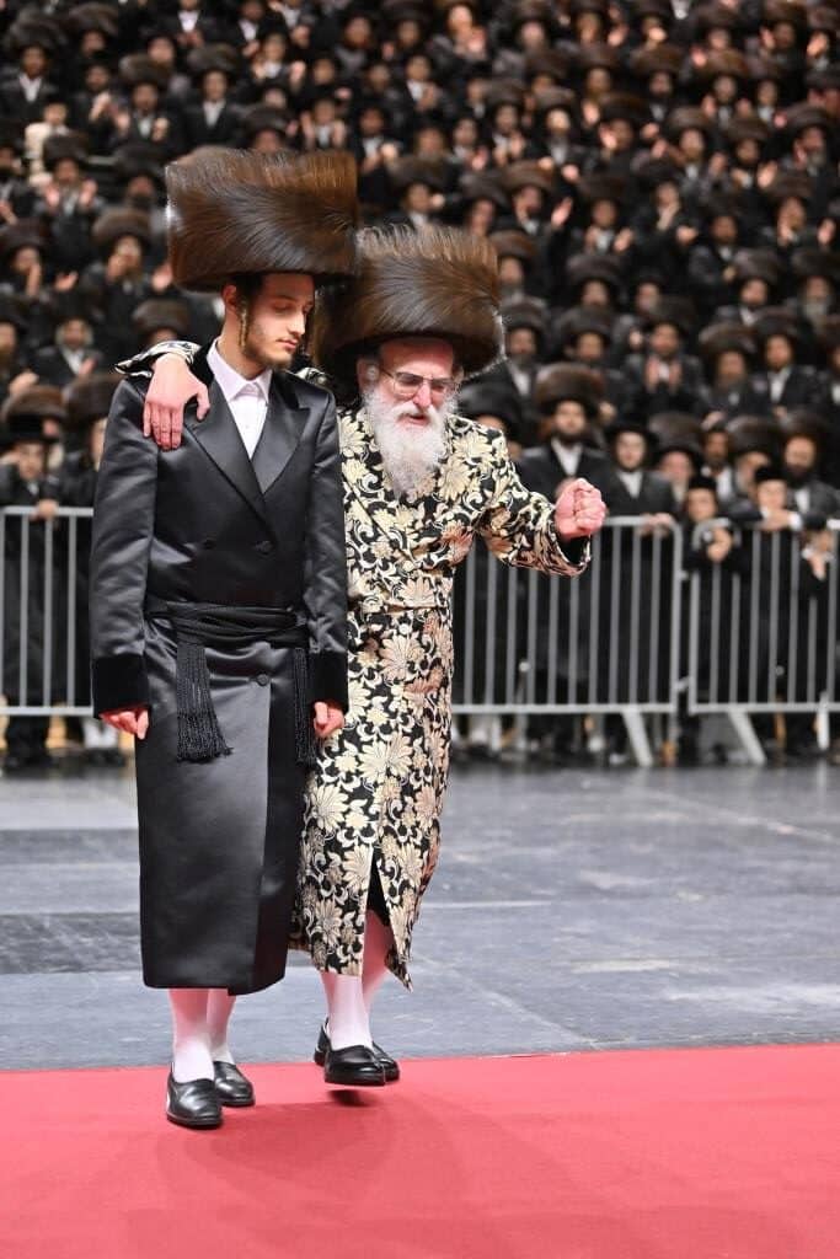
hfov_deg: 16.1
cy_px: 630
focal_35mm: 85
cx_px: 420
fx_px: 2974
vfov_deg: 23.9
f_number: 2.8
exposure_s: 1/200
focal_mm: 85
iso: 1000
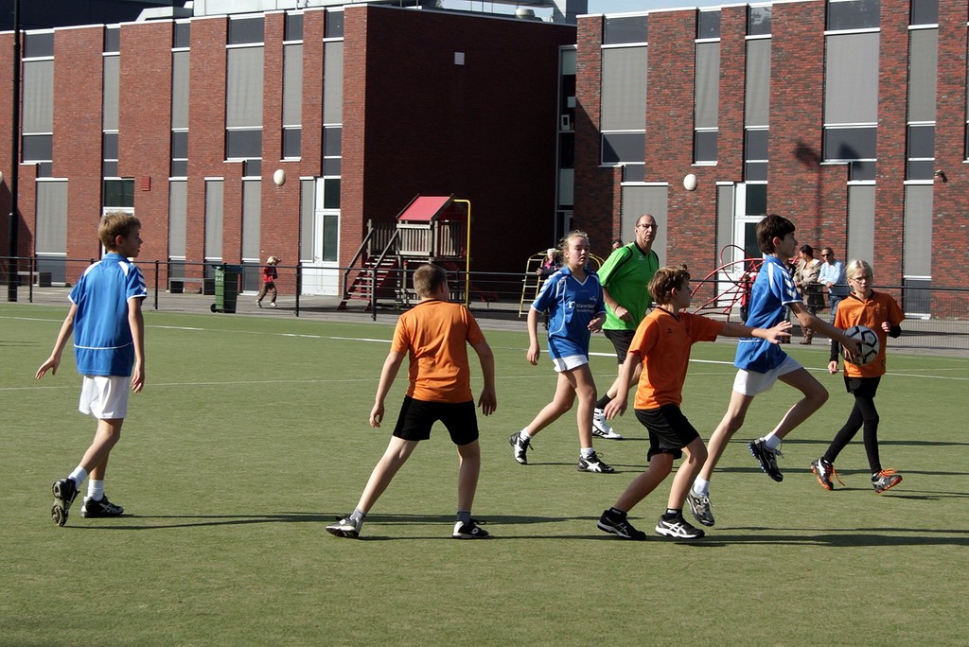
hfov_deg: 33.4
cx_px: 484
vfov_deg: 22.7
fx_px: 1616
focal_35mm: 60
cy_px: 324
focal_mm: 40
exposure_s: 1/500
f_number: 6.3
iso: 100
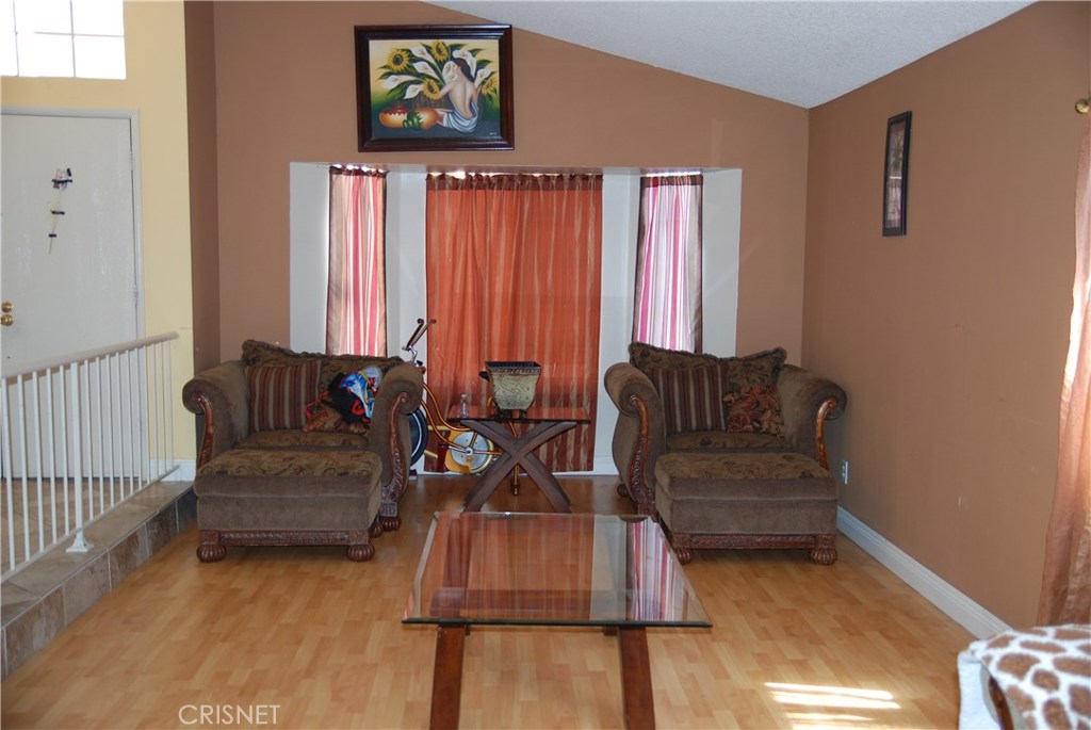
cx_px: 546
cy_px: 365
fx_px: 1092
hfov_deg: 53.1
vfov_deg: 37.0
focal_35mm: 36
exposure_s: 1/60
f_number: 2.8
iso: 200
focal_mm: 24
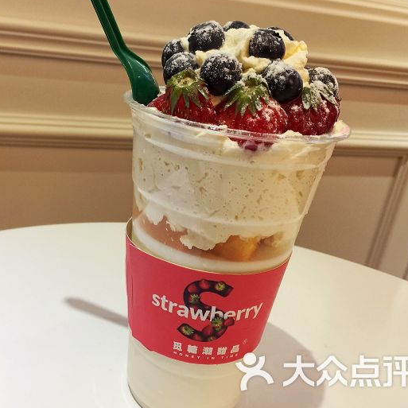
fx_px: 467
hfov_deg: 46.9
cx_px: 157
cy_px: 204
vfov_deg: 47.2
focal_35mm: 35
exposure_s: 1/33
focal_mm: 4.15
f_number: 2.2
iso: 50
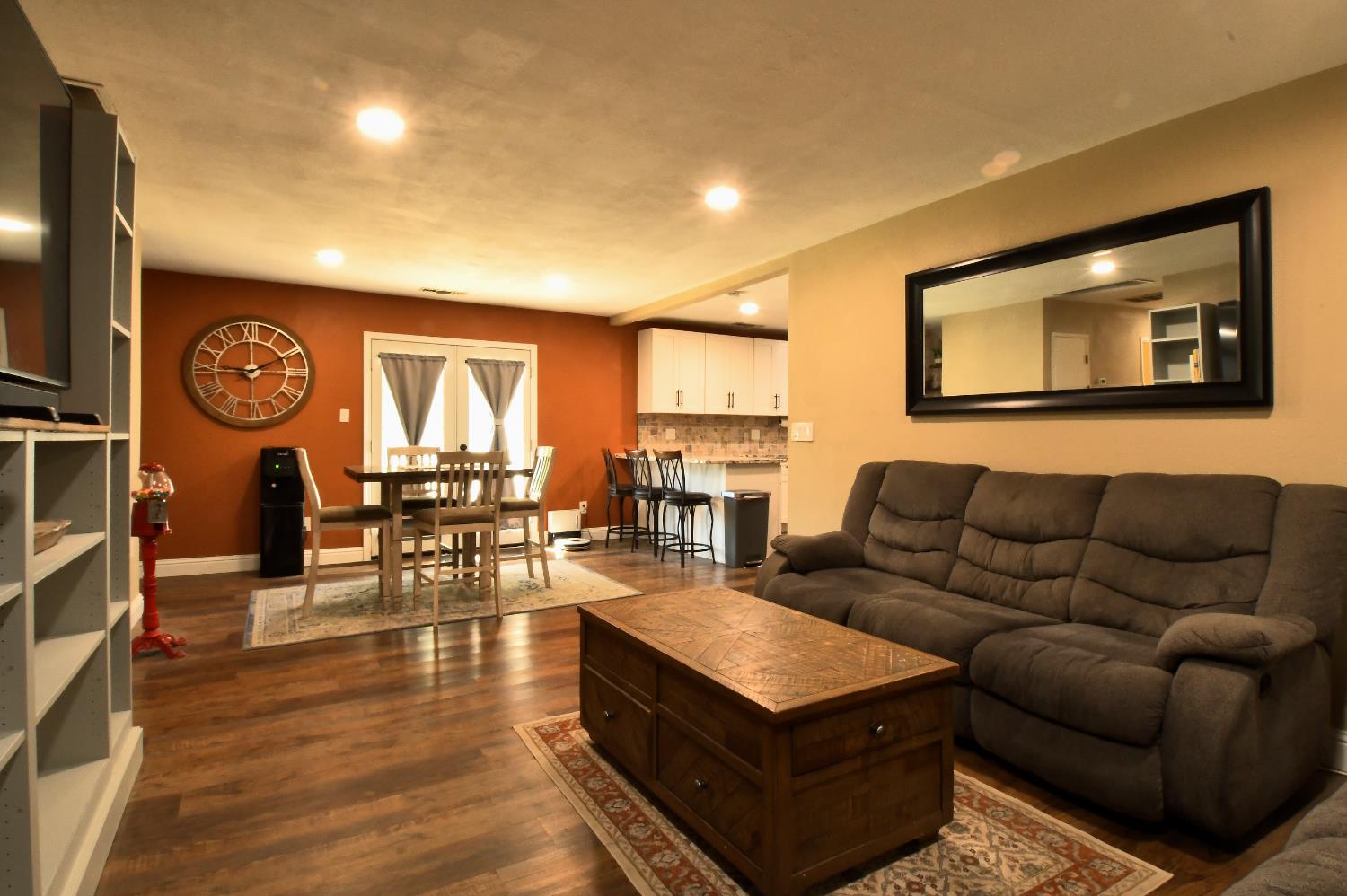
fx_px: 673
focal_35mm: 18
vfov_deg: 67.3
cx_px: 674
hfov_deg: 90.0
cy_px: 448
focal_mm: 12
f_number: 22
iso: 1250
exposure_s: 1/2.5
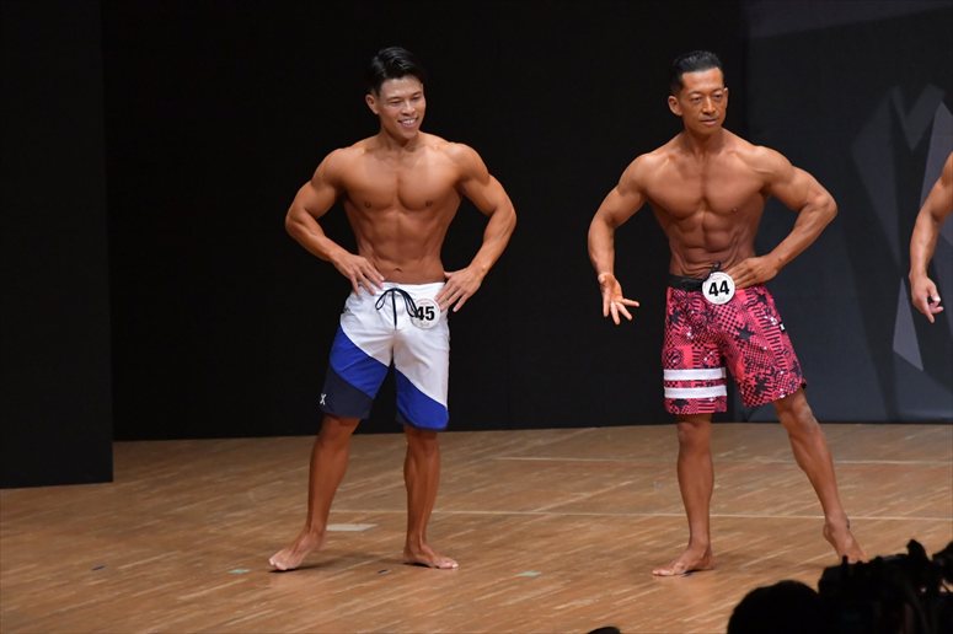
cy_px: 317
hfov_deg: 7.2
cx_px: 476
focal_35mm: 285
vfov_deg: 4.8
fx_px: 7541
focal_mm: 190
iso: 6400
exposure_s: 1/400
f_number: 5.6
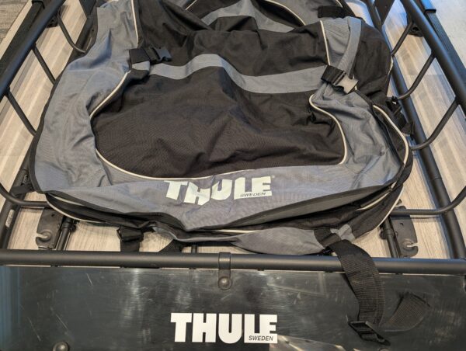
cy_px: 176
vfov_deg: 57.0
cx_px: 233
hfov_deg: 71.5
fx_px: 324
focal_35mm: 24
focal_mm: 6.81
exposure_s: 1/40
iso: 185
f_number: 1.85
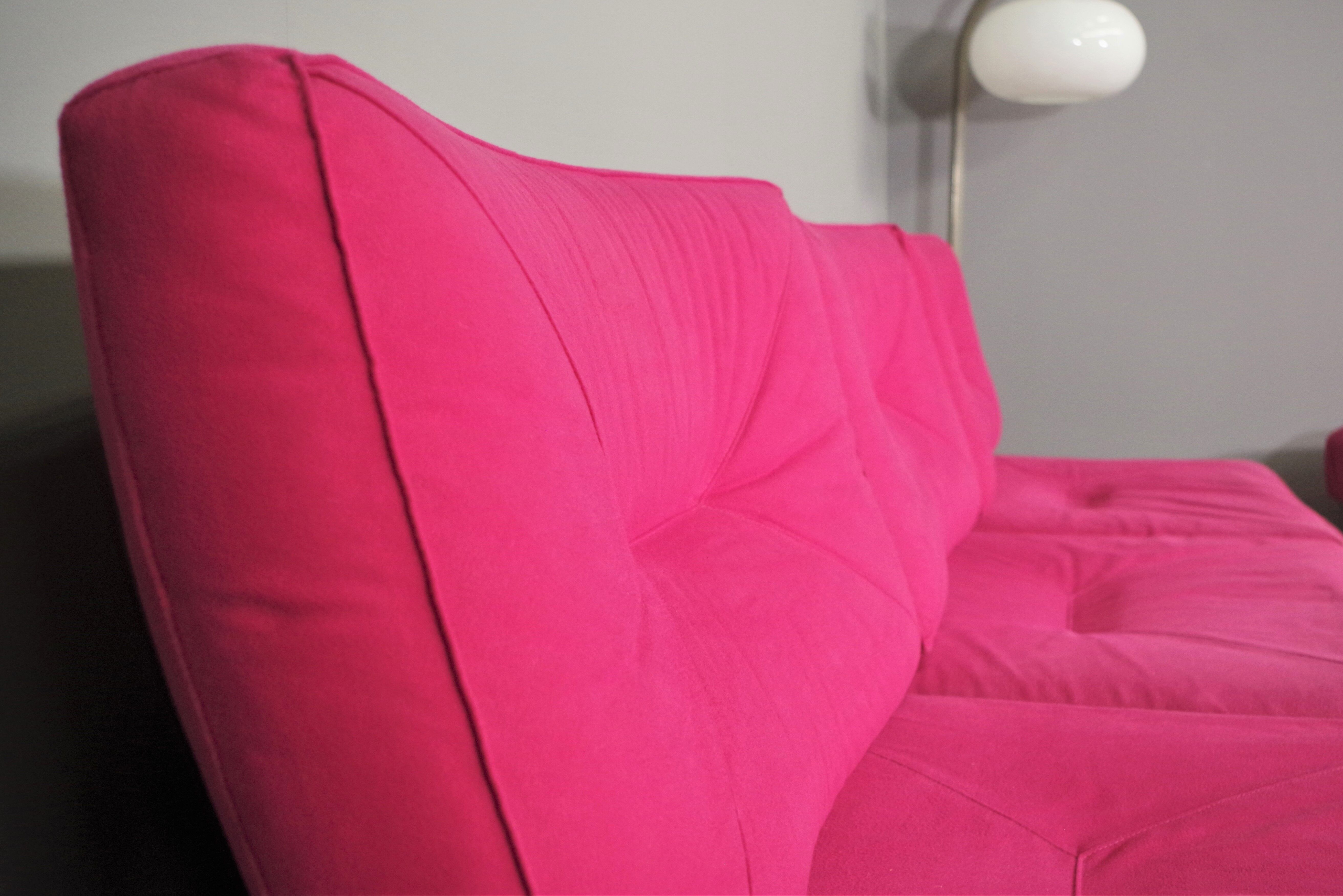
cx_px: 672
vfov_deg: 42.3
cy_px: 448
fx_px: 1157
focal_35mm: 31
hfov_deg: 60.3
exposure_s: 1/60
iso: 800
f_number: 4
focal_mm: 21.25
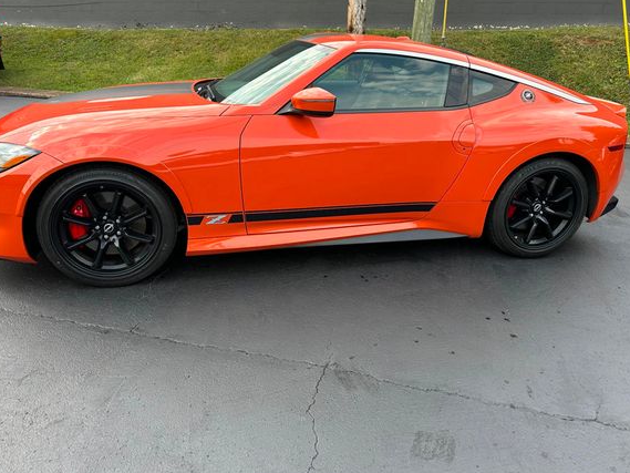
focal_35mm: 27
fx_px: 491
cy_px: 217
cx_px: 307
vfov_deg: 51.3
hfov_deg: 65.3
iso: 80
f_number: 1.78
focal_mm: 6.86
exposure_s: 1/642
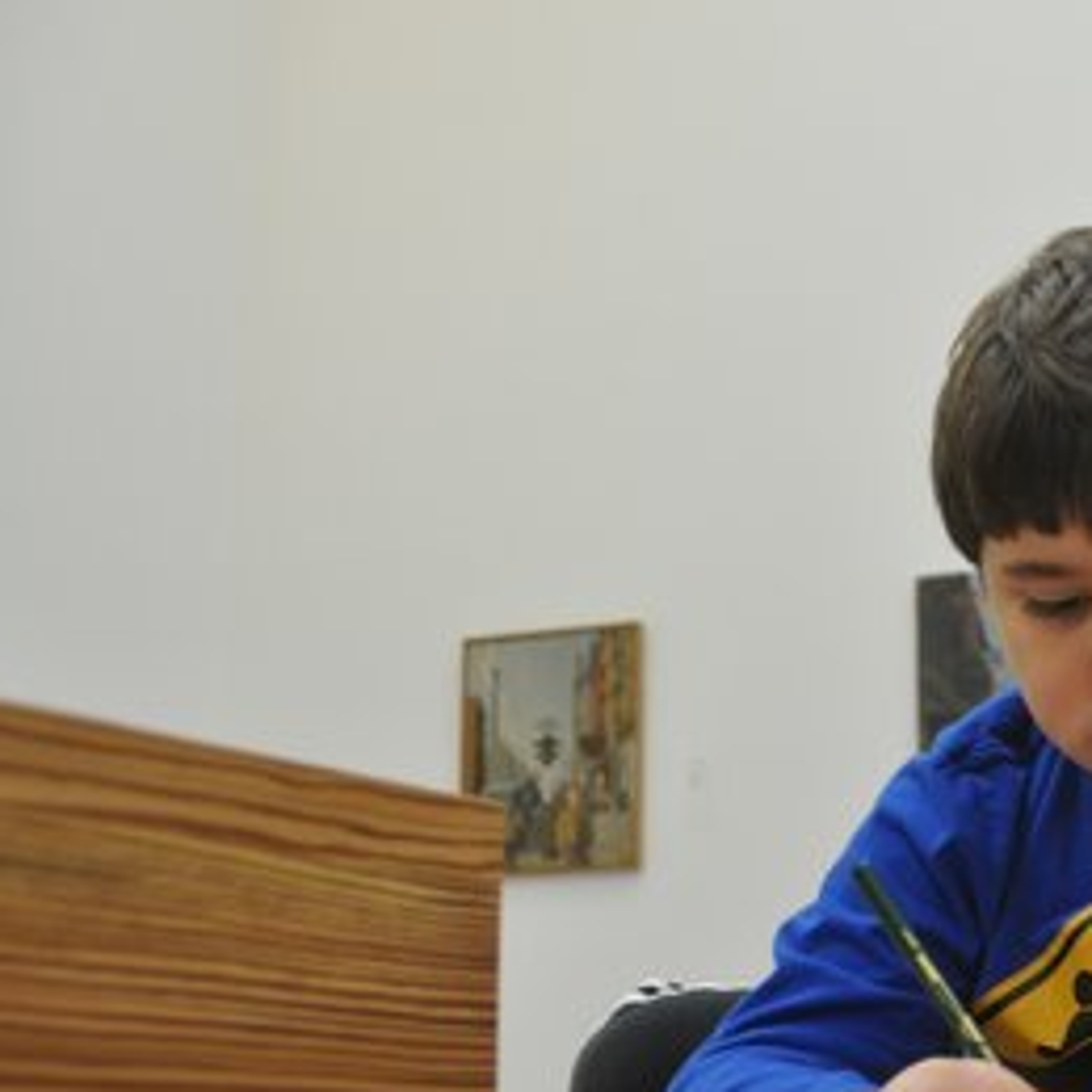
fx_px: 1892
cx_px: 1163
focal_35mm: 53
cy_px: 664
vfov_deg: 32.1
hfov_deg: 29.4
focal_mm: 18
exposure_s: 1/60
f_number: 4
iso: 800
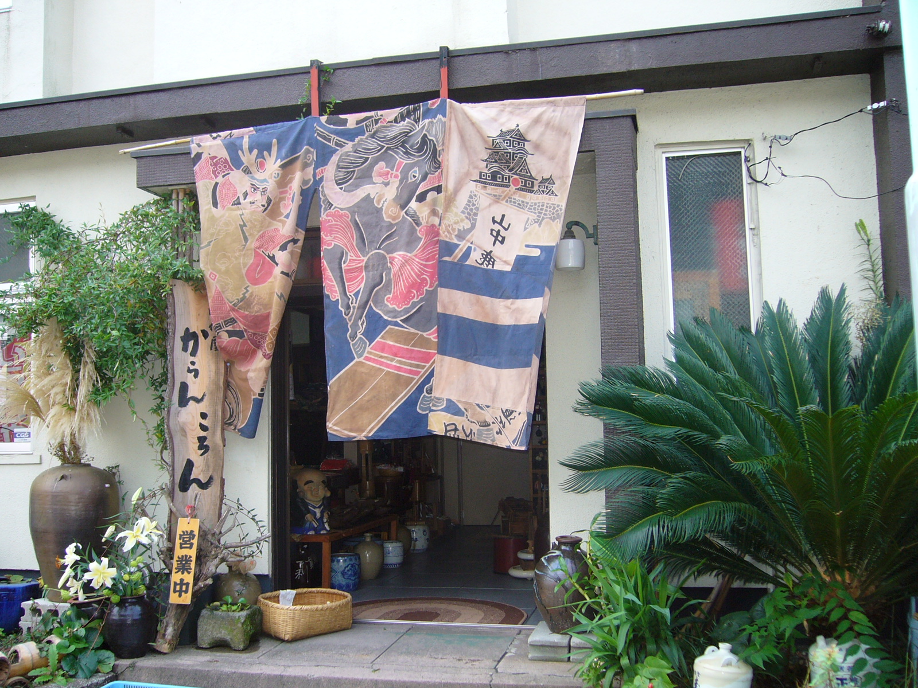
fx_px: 928
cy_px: 344
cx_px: 459
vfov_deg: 40.7
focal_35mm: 35
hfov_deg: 52.6
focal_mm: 5.8
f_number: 2.8
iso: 100
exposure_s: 1/200
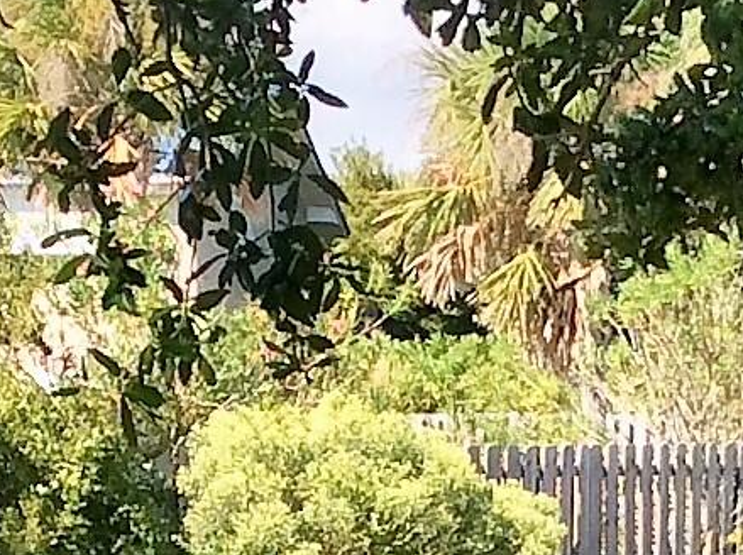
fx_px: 4051
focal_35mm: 189
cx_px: 557
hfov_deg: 10.5
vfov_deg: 7.6
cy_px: 1007
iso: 32
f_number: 2.4
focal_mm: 3.3
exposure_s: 1/743
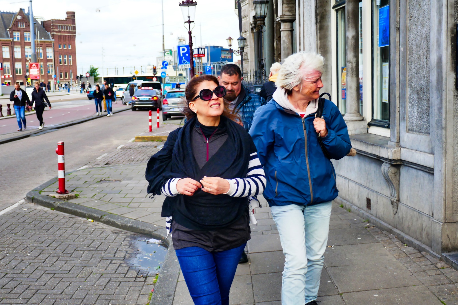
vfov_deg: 30.5
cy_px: 152
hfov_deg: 44.5
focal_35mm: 44
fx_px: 560
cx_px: 229
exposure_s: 1/400
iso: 200
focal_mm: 16.2
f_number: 3.9
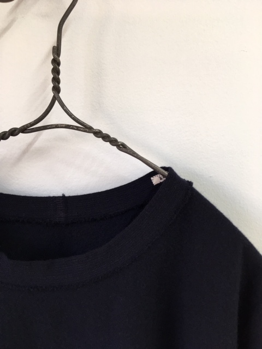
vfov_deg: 61.7
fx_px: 293
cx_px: 131
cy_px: 174
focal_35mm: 29
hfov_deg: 48.2
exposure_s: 1/33
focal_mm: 4.15
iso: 50
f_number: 2.2
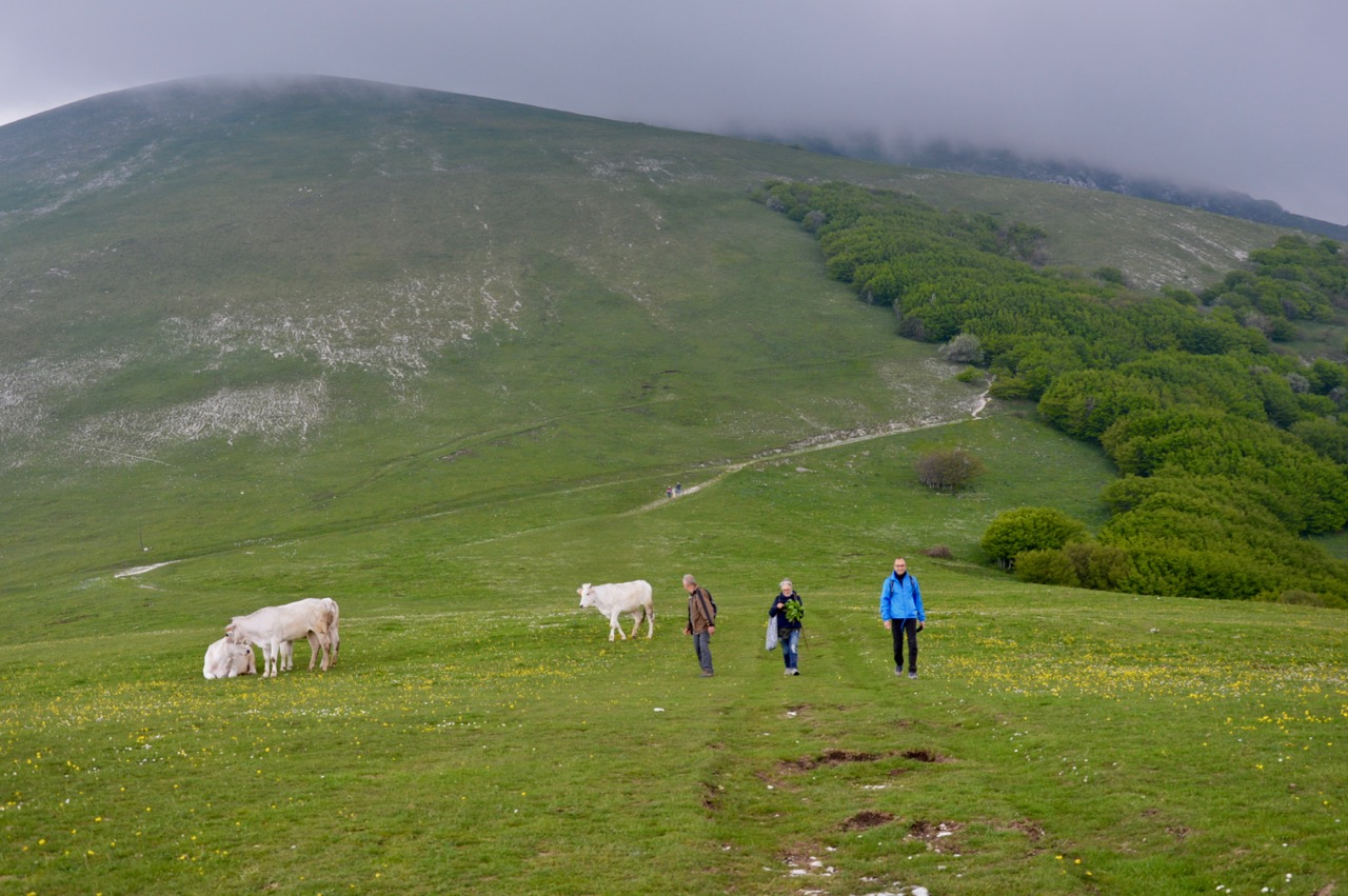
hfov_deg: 49.6
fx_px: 1459
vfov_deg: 34.1
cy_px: 448
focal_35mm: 39
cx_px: 674
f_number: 5.6
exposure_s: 1/125
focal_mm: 26
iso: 160
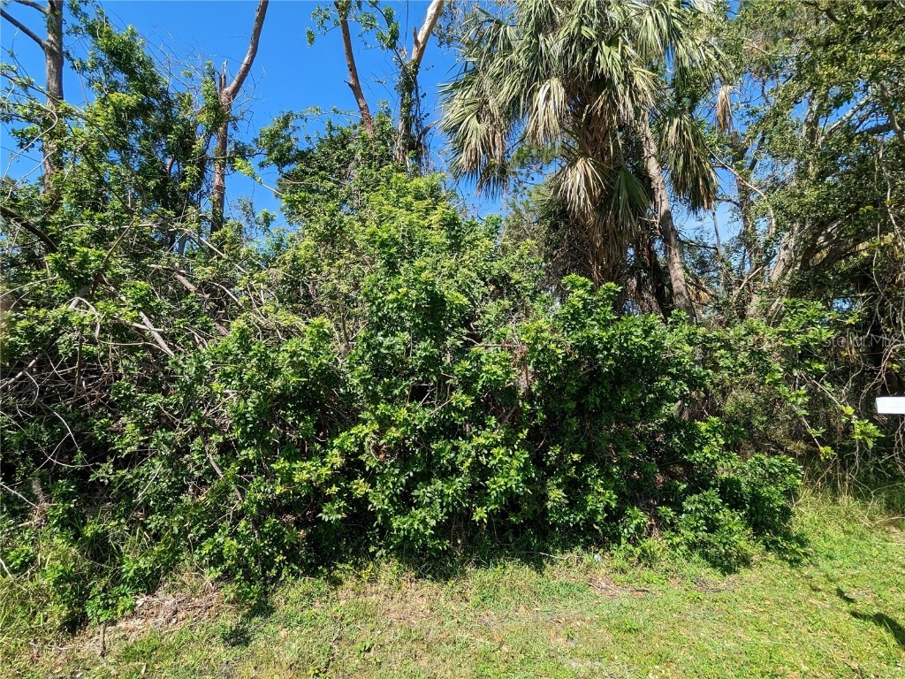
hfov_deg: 94.5
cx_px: 452
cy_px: 340
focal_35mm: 16
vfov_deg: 78.1
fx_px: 418
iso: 66
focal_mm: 2.35
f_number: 2.2
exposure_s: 1/1192
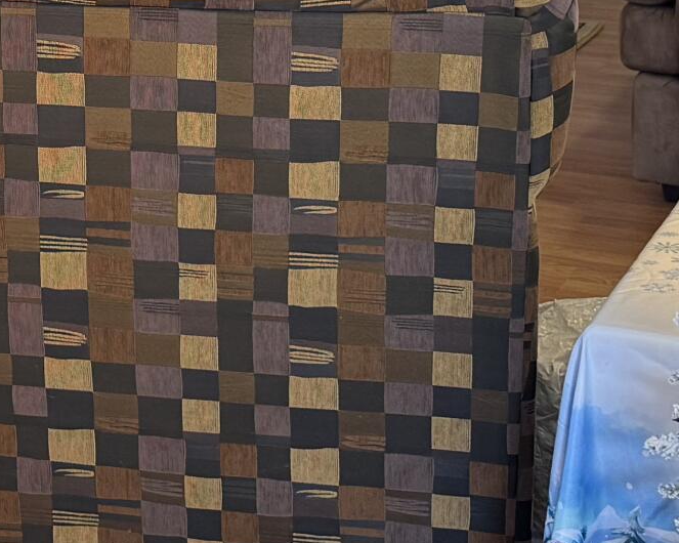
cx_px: -439
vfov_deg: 13.6
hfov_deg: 16.0
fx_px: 2130
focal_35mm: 106
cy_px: -298
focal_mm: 6.76
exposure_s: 1/60
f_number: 1.78
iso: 100
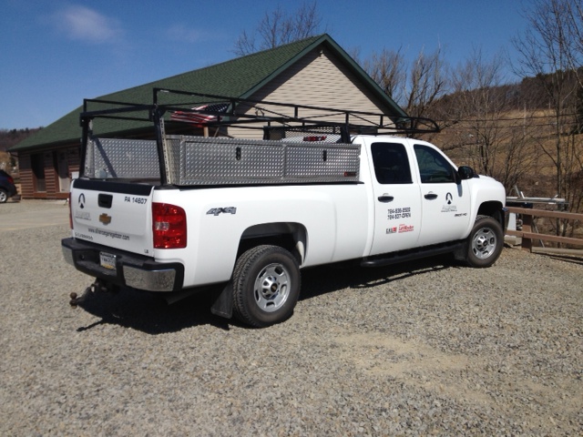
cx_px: 292
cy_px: 218
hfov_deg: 52.6
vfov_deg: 40.7
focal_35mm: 35
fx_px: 589
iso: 50
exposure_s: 1/3953
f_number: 2.4
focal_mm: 4.28
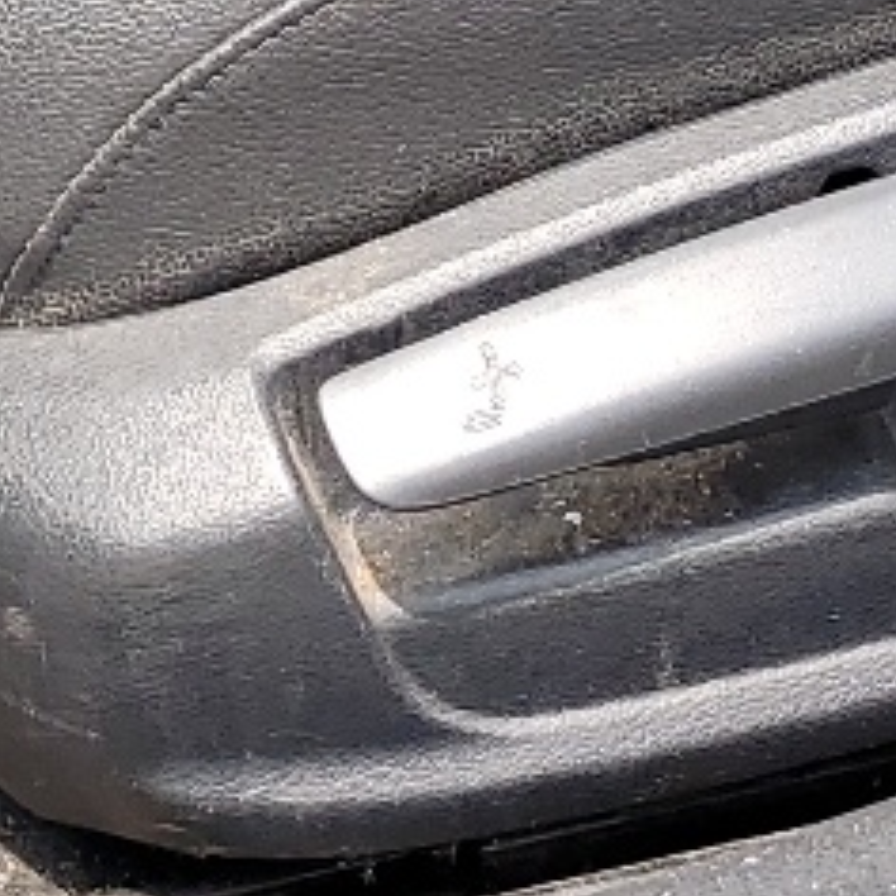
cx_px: 30
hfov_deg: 11.1
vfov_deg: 10.0
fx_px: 4568
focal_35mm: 156
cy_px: -1162
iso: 50
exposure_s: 1/625
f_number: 1.5
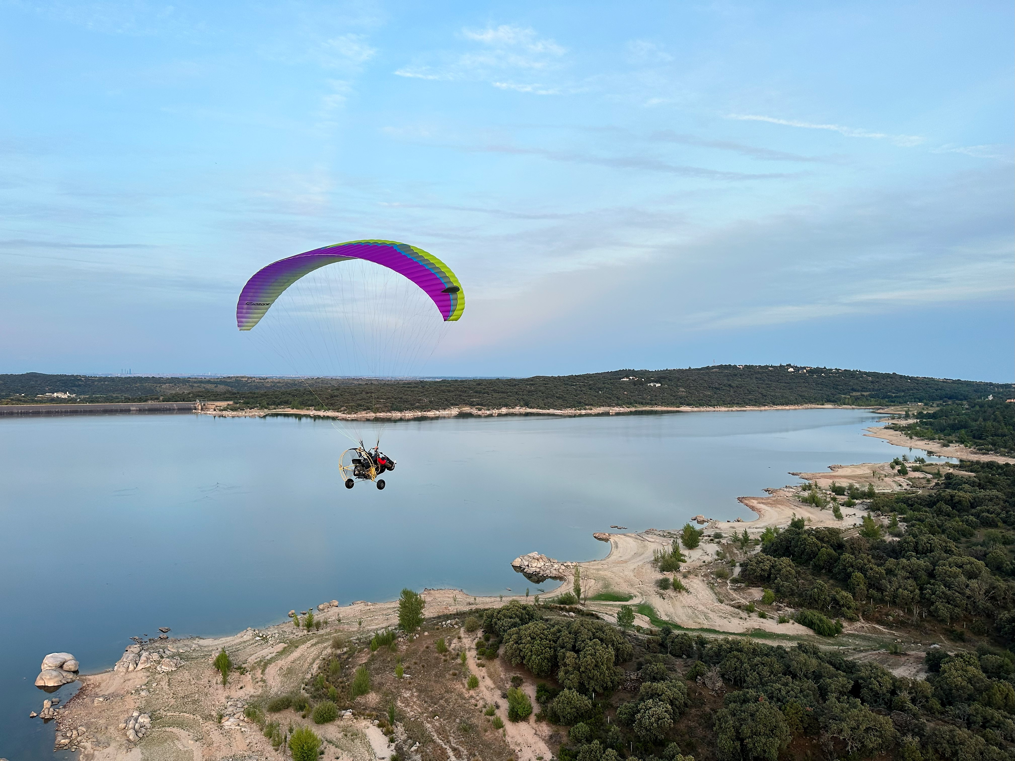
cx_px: 508
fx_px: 704
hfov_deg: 71.6
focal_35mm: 24
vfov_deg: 56.8
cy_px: 380
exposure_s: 1/238
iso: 64
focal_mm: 6.86
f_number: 1.78
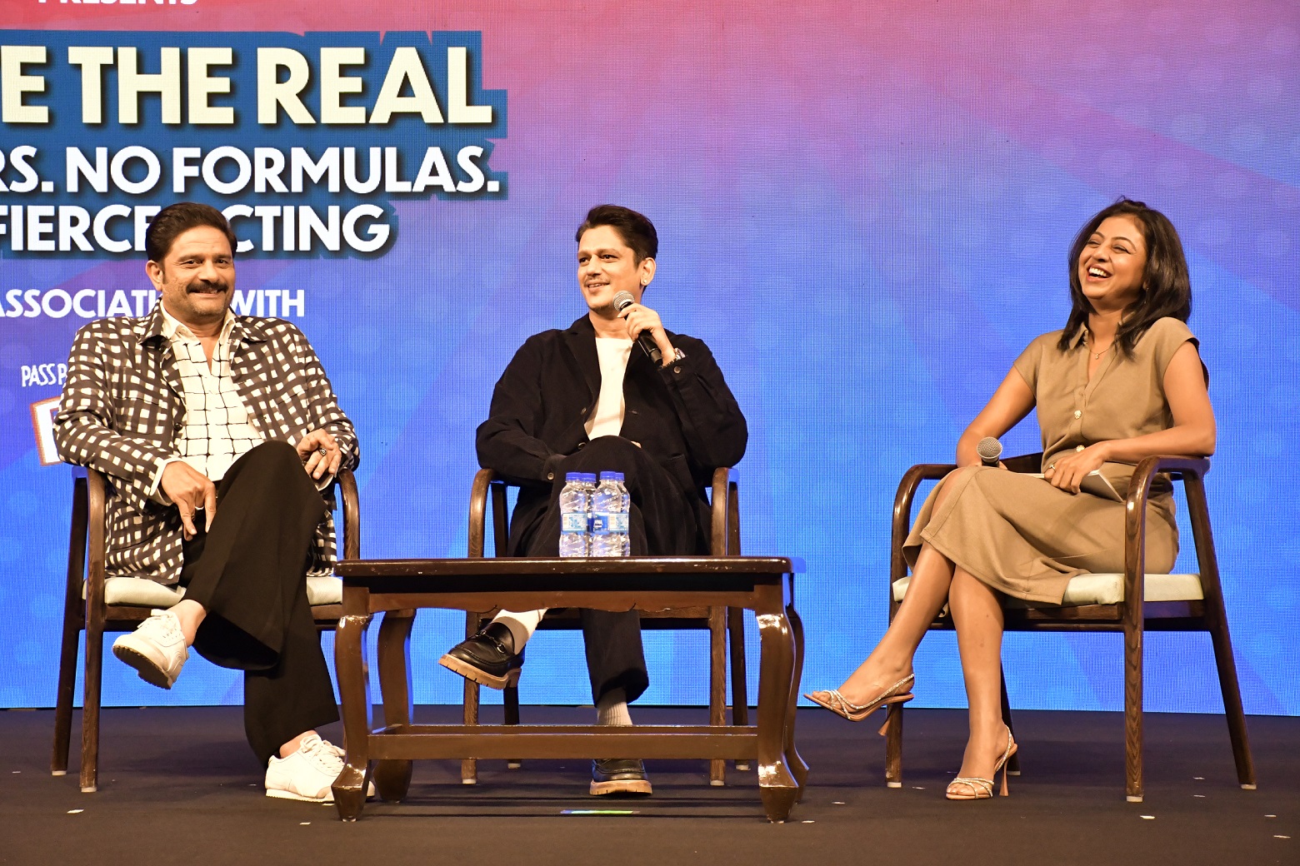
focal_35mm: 72
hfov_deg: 28.1
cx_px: 650
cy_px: 433
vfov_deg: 18.9
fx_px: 2600
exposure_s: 1/320
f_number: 4.5
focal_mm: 48
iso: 4000
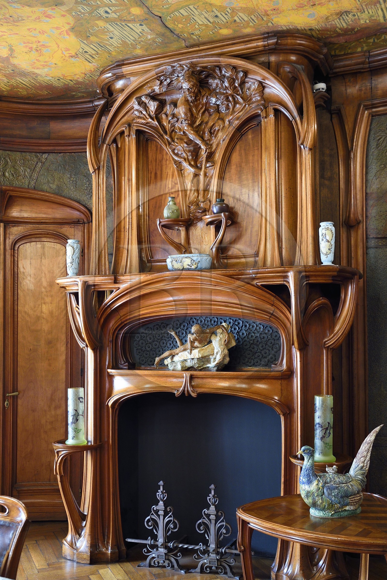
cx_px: 194
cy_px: 290
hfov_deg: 37.9
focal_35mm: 35
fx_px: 564
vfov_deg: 54.4
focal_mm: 35
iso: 1600
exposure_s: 1/10
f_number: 5
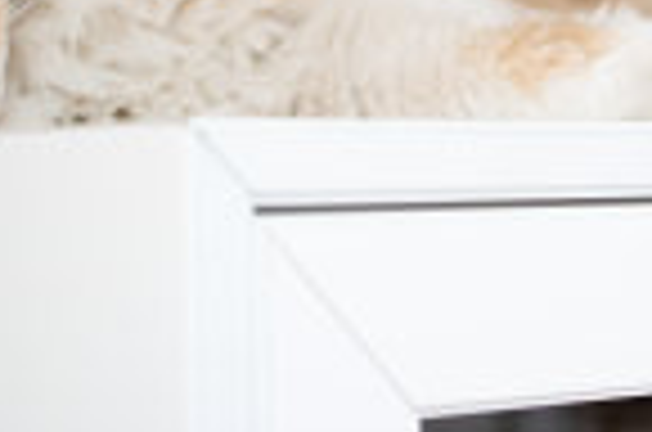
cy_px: -81
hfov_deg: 13.7
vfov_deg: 9.1
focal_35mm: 148
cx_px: 630
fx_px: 2675
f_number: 2.2
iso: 200
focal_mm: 35
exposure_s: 1/250
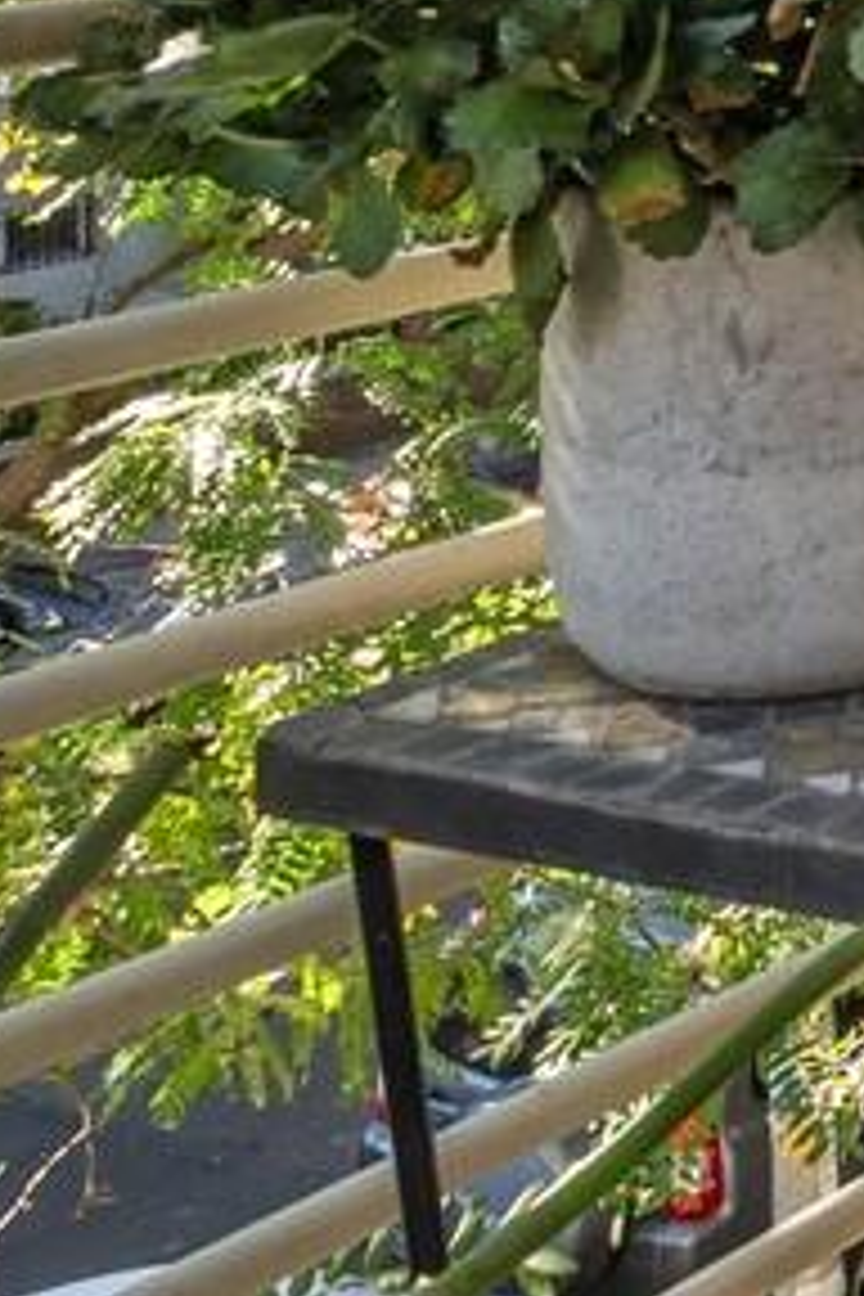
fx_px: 2808
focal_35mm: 78
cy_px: -698
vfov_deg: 21.4
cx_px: 2192
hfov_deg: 12.7
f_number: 11
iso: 200
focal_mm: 10
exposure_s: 1/8
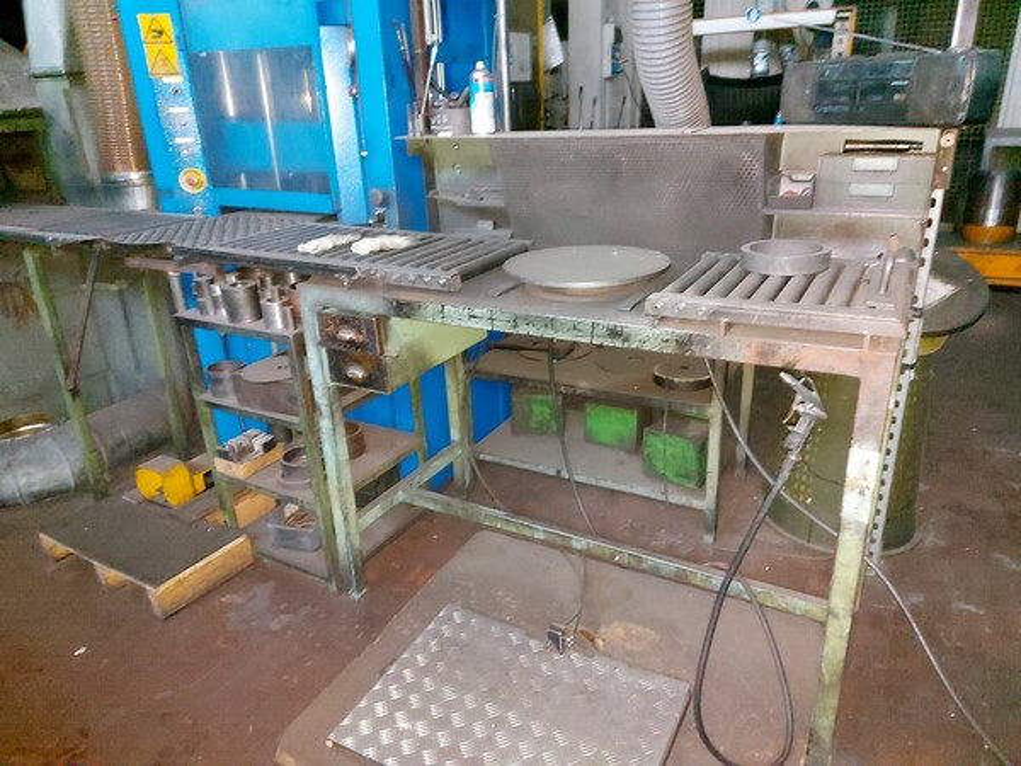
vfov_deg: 56.8
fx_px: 708
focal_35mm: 24
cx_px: 510
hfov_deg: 71.6
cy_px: 383
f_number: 1.8
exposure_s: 1/17
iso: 2000
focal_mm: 5.23
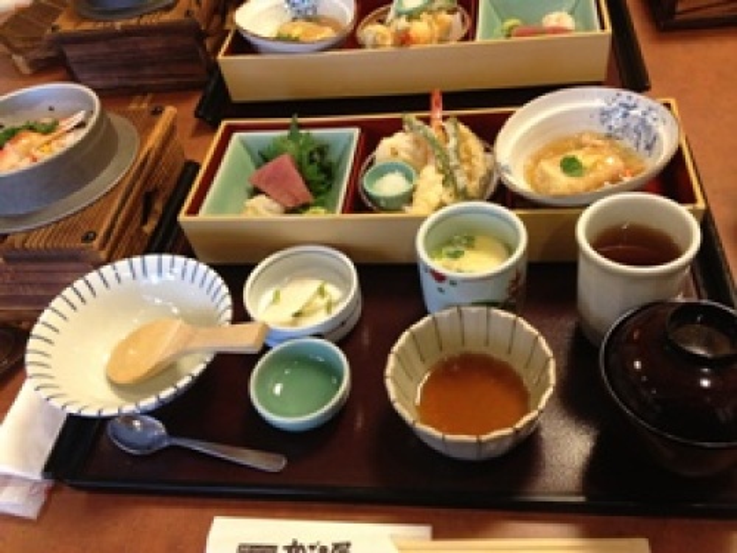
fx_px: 745
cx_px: 368
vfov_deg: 40.7
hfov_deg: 52.6
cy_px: 276
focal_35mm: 35
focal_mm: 4.28
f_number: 2.4
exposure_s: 1/20
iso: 250
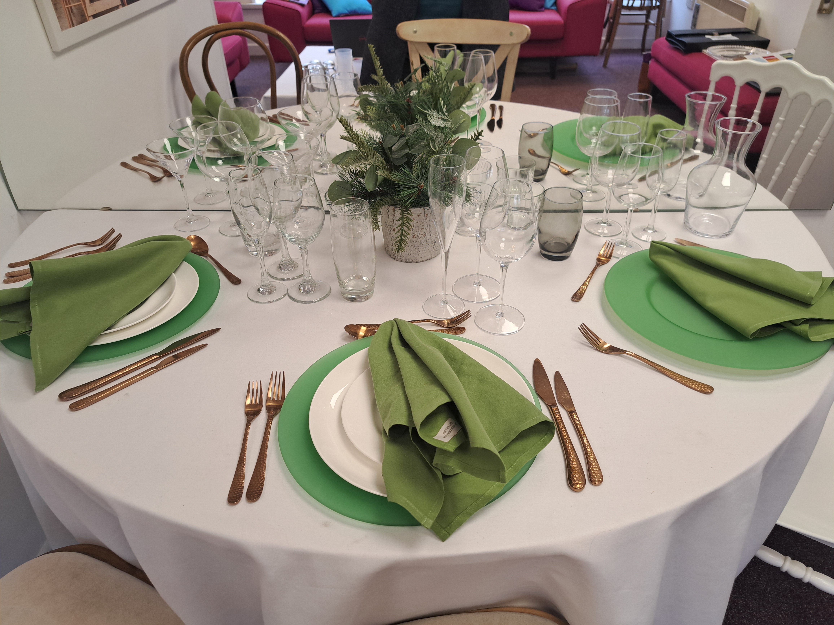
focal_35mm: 24
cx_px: 417
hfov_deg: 71.6
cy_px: 312
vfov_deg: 56.8
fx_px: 578
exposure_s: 1/50
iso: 50
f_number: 1.8
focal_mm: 5.23
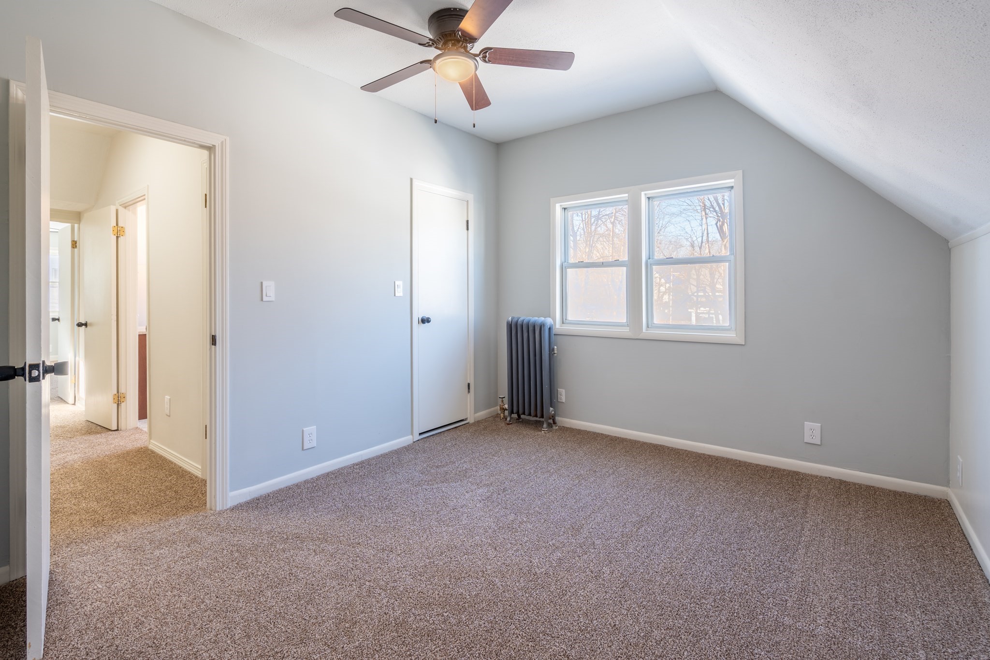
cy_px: 330
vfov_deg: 73.7
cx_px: 495
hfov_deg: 96.7
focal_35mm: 16
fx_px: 440
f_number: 8
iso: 100
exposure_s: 1/25
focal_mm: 16
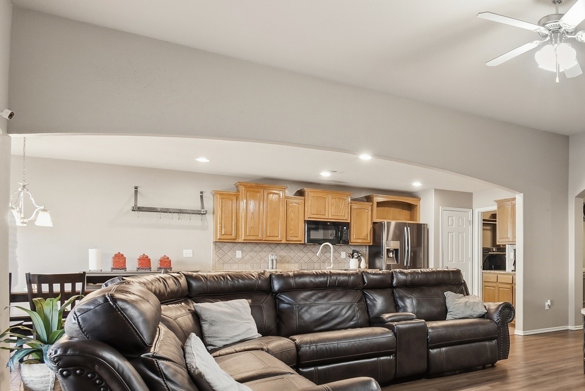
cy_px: 236
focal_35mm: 26
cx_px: 503
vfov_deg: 49.2
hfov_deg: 60.9
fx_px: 423
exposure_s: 1/10
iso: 250
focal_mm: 10
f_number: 9
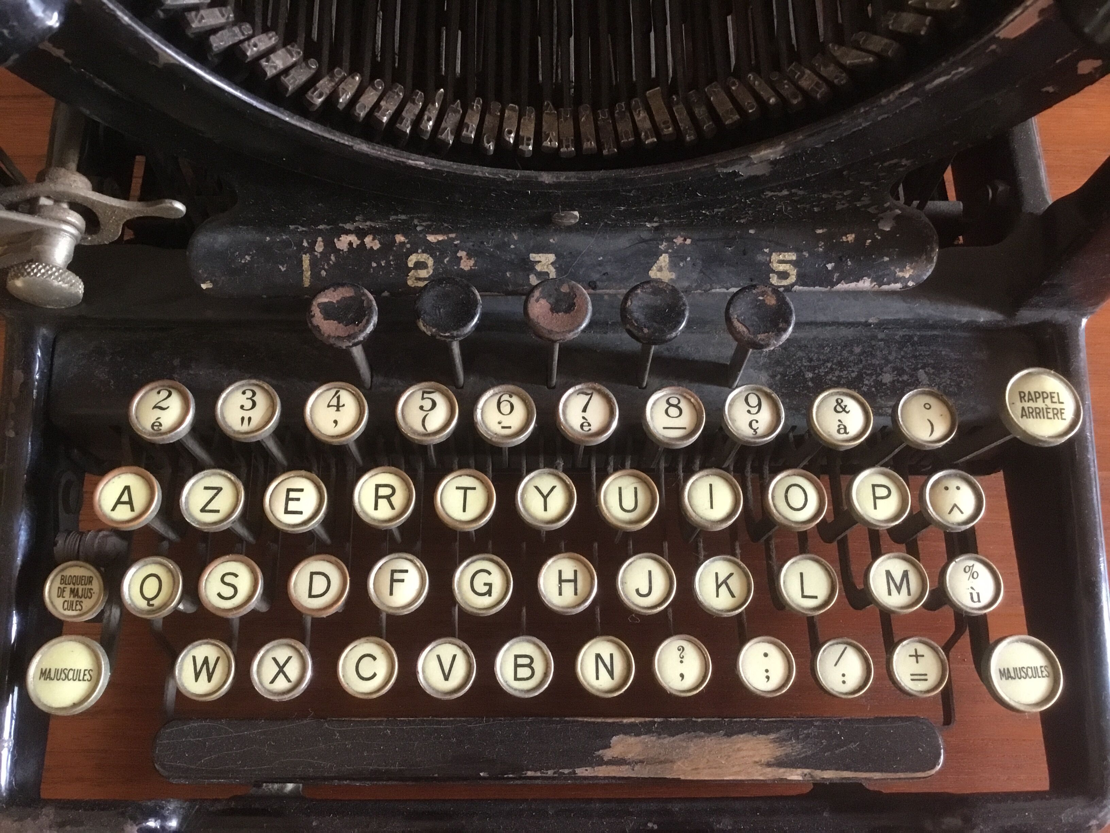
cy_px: 416
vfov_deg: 45.4
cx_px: 555
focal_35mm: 31
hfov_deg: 58.4
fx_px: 994
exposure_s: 1/20
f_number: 2.4
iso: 200
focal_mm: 3.3
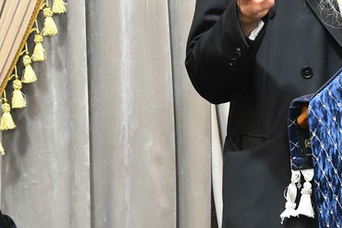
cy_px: -34
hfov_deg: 14.1
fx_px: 1377
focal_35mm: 145
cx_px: 248
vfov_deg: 9.3
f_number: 5.6
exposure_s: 1/125
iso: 800
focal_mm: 40
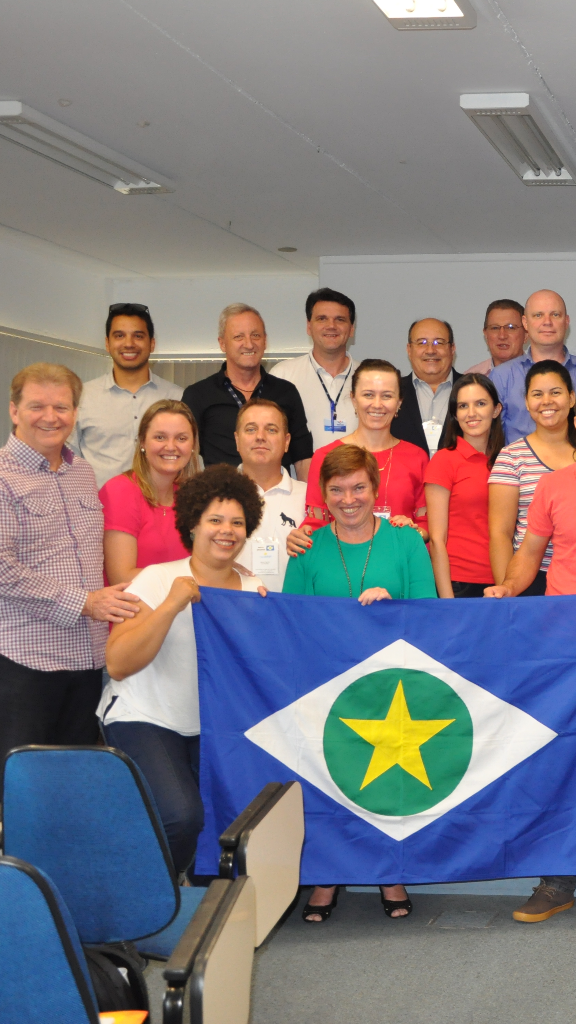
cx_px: 729
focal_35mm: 53
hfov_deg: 20.8
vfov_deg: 39.2
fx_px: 1440
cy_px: 508
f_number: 3.8
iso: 800
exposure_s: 1/60
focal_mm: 22
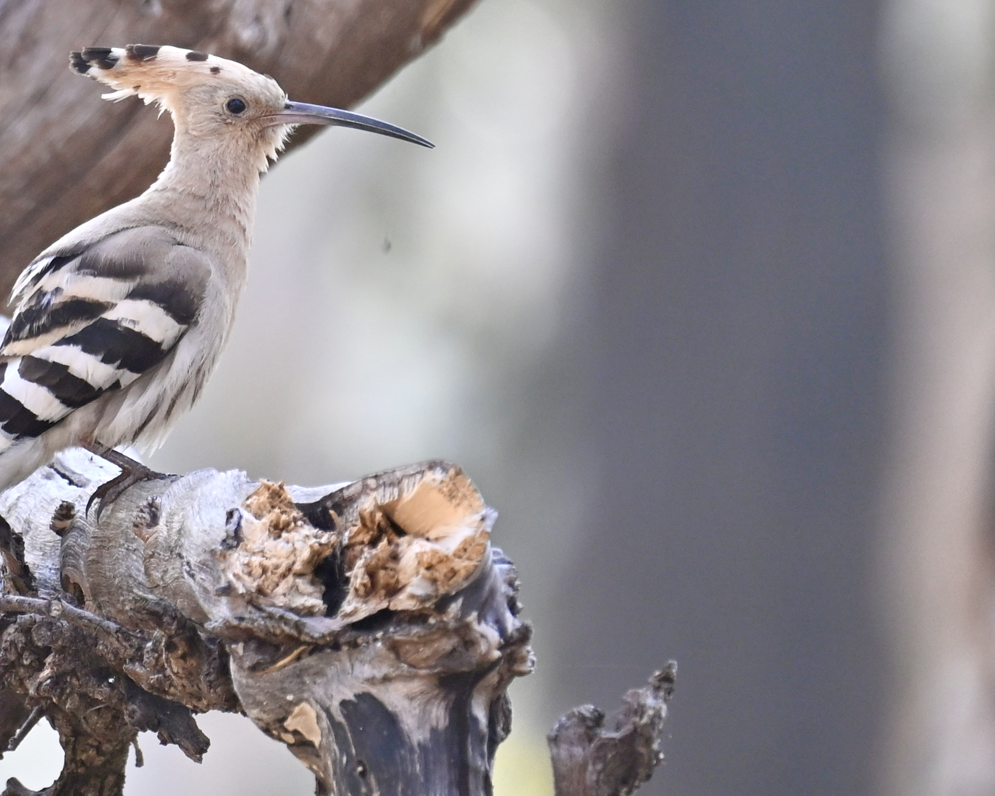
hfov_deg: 3.8
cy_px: 334
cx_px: 323
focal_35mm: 514
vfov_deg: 3.0
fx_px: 15136
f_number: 6.3
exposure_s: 1/250
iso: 640
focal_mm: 362
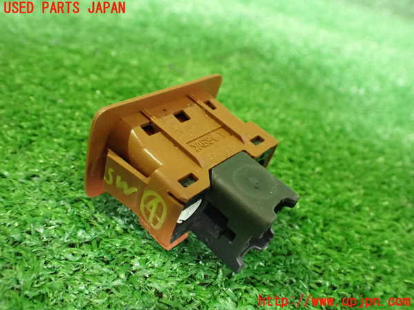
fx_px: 359
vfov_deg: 46.8
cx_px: 207
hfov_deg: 60.0
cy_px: 155
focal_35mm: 30
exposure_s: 1/30
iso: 1250
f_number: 2.3
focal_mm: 5.4
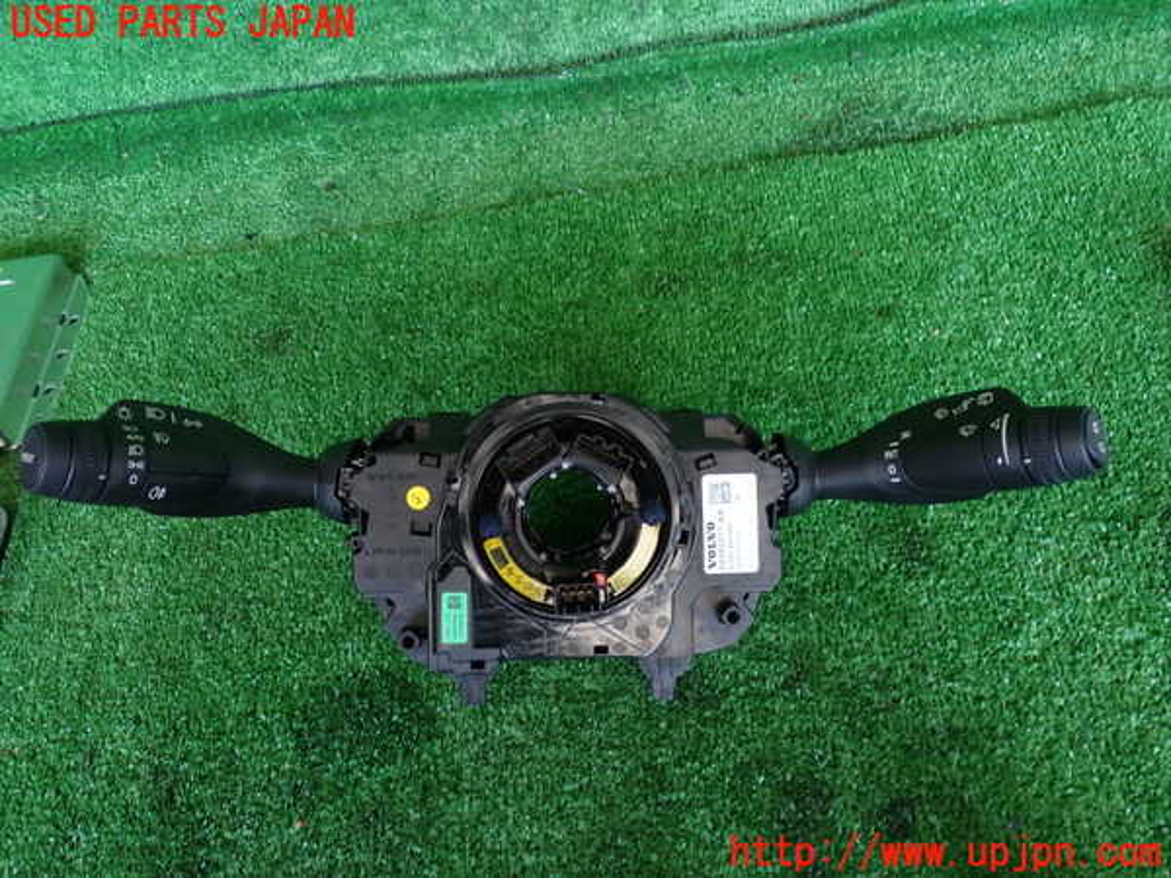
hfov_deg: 60.0
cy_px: 439
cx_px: 586
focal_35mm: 30
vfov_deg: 46.8
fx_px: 1015
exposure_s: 1/30
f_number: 2.3
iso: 200
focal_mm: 5.4
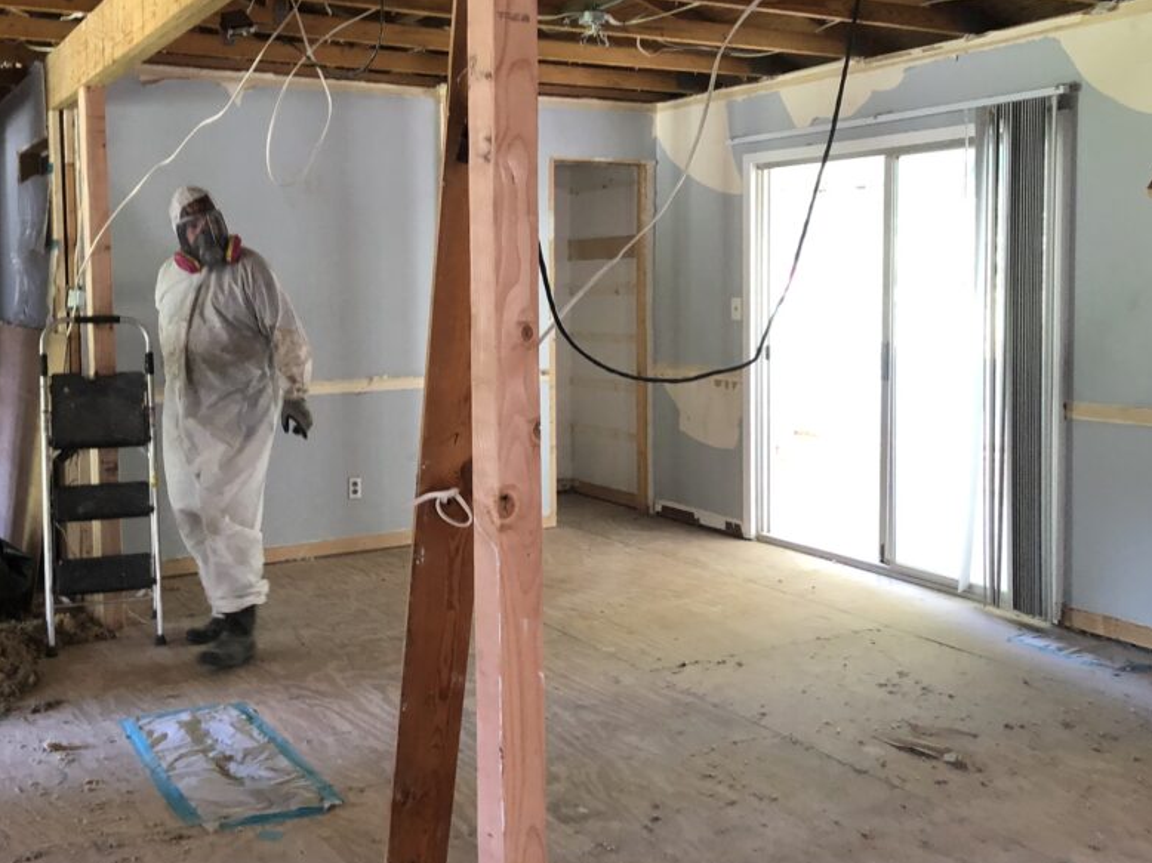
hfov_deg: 51.0
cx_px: 455
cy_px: 339
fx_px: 1198
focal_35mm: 36
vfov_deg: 39.4
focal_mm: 3.99
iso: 100
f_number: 1.8
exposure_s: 1/15
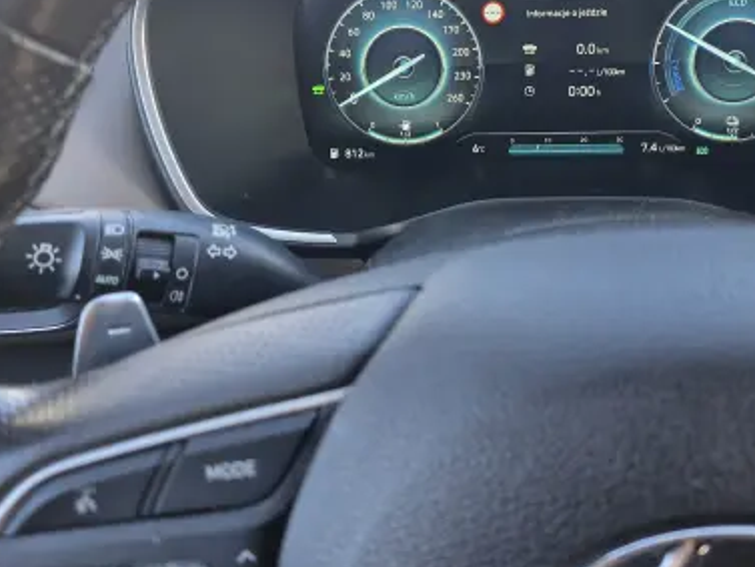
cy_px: 154
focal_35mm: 39
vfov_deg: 36.1
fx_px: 851
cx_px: 465
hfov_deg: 47.5
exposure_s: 1/100
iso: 100
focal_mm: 5.54
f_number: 1.8
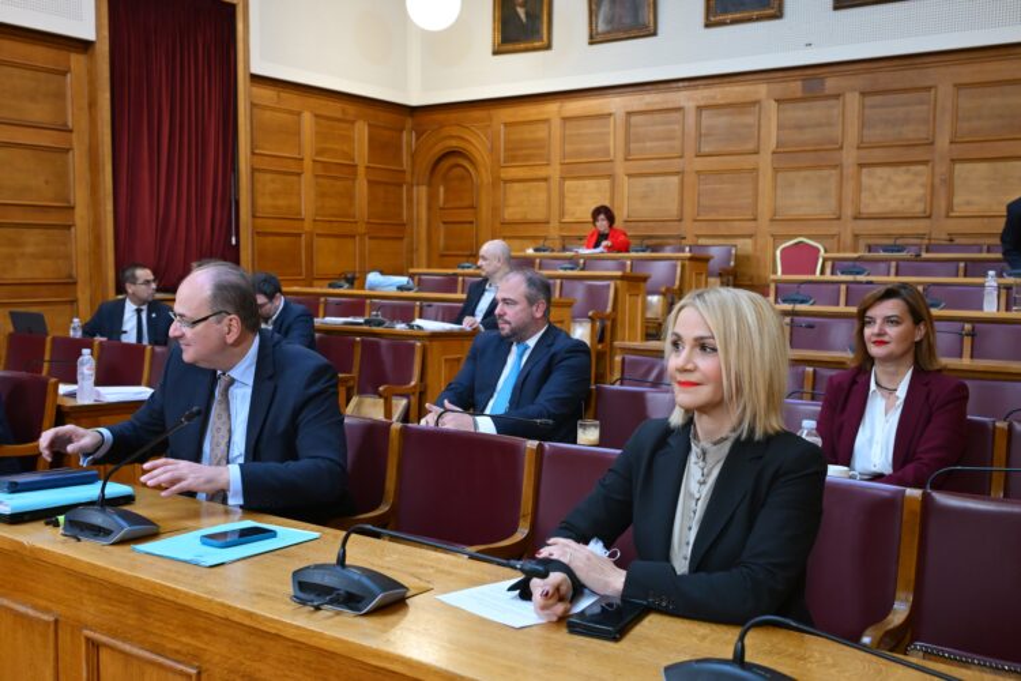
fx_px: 978
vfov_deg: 38.4
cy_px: 340
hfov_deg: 55.1
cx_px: 510
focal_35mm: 34
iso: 3600
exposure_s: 1/200
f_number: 5
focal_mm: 34.5
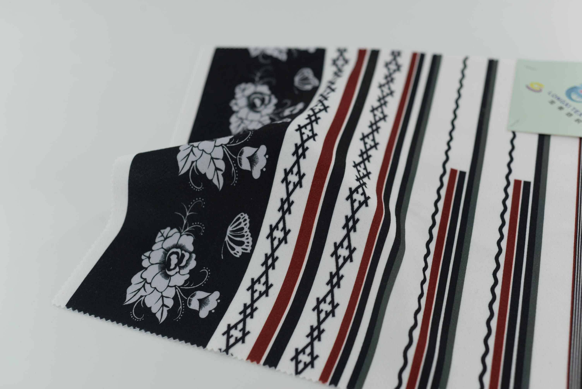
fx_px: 809
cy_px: 194
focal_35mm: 50
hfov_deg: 39.6
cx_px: 291
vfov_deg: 27.0
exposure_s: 1/320
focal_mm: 50
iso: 100
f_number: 3.5
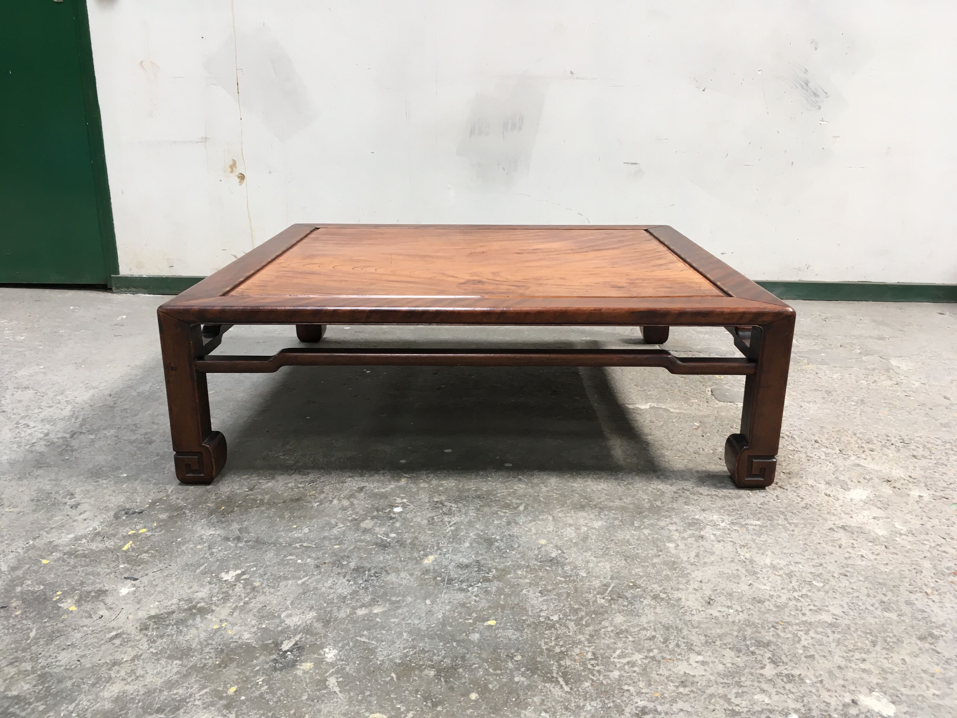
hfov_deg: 61.7
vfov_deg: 48.2
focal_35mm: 29
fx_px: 802
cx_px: 478
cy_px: 359
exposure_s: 1/33
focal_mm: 4.15
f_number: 2.2
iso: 32
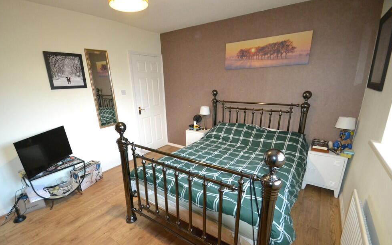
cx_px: 195
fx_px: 171
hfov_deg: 97.8
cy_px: 133
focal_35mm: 16
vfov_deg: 71.1
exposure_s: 1/60
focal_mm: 10
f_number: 3.5
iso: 3200
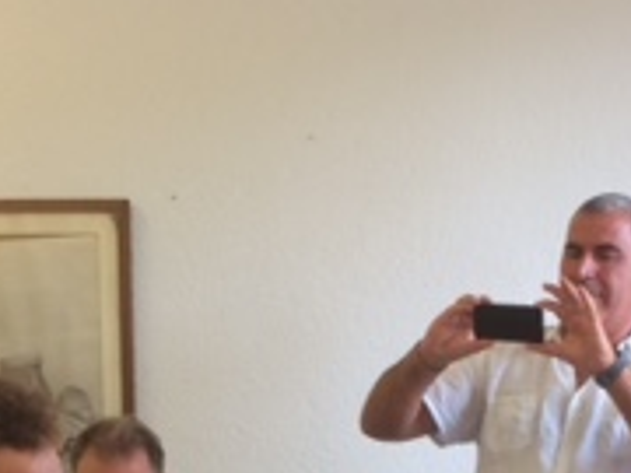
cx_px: 368
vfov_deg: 13.9
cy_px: 589
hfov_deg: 19.1
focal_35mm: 103
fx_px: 1878
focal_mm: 4.15
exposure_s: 1/33
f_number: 2.2
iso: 40
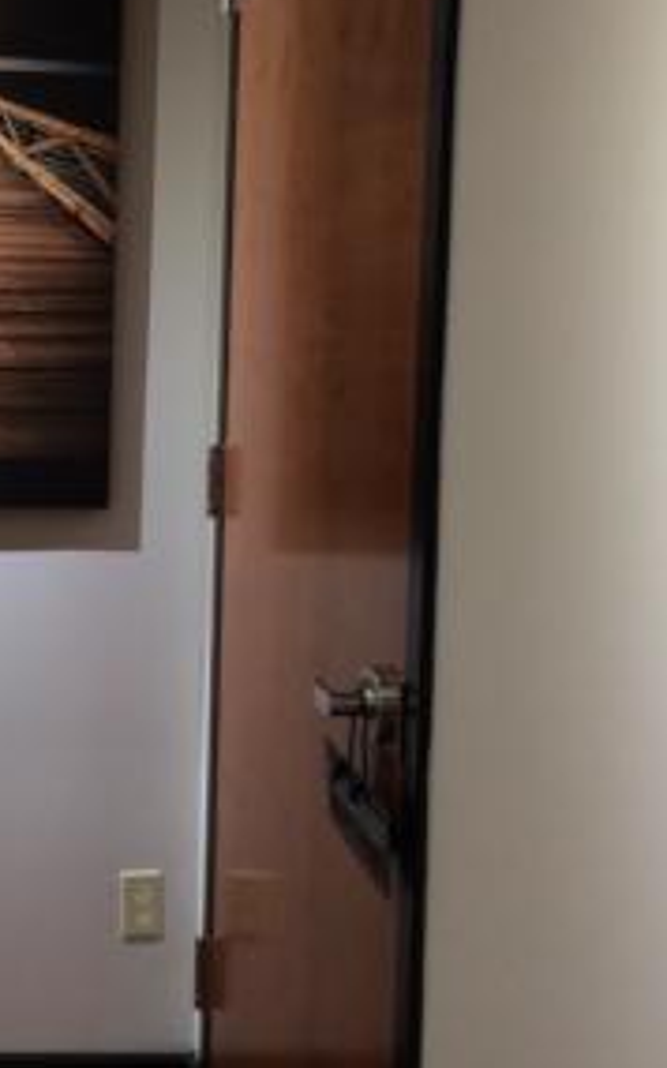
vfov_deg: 37.1
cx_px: -32
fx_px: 1571
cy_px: 337
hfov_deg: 22.8
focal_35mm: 54
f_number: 2.2
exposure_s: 1/30
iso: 80
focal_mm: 4.15
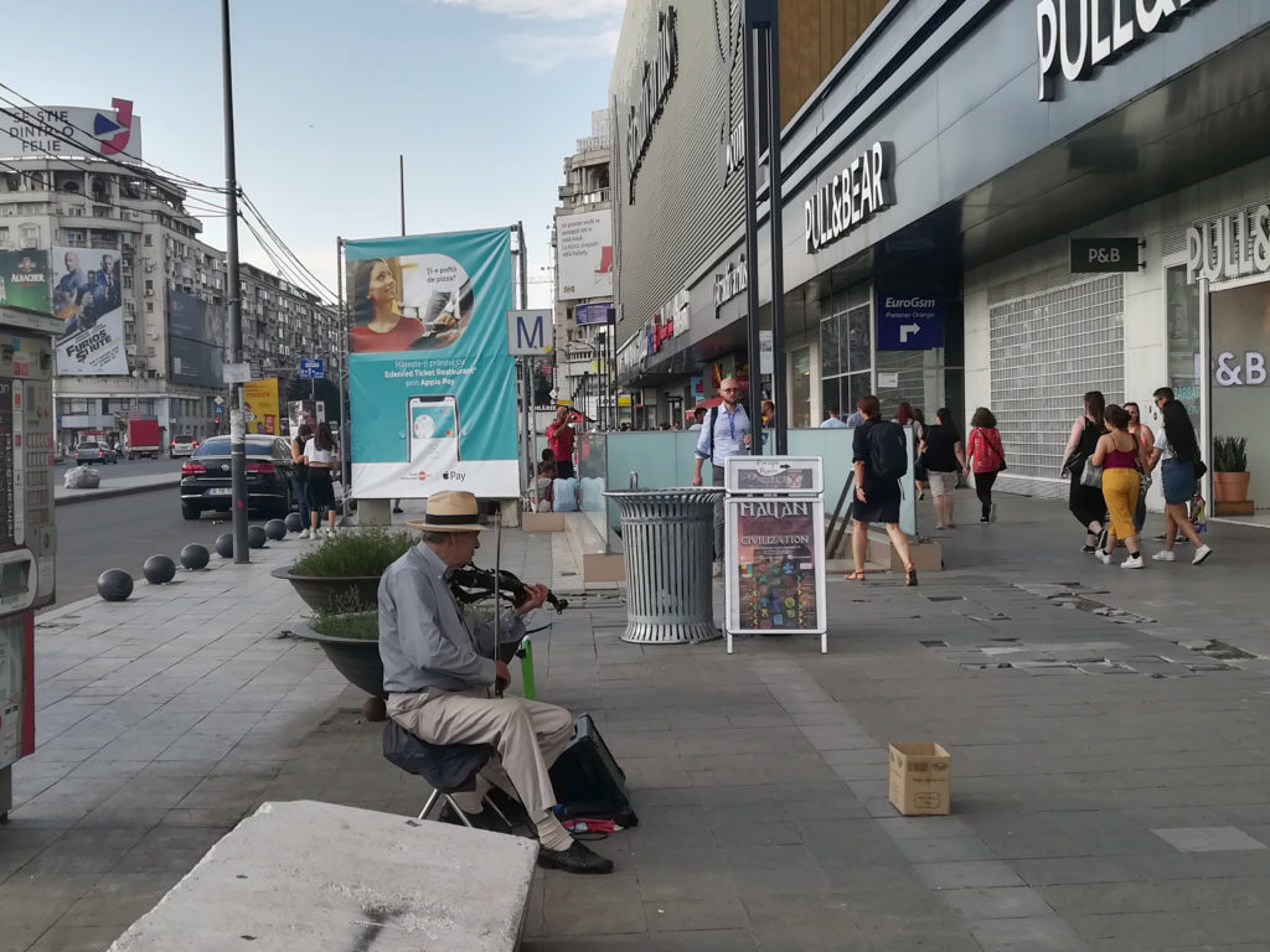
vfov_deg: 34.3
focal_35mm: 42
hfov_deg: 44.8
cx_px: 635
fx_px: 1541
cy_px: 476
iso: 50
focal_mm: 3.83
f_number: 2.2
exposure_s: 1/383
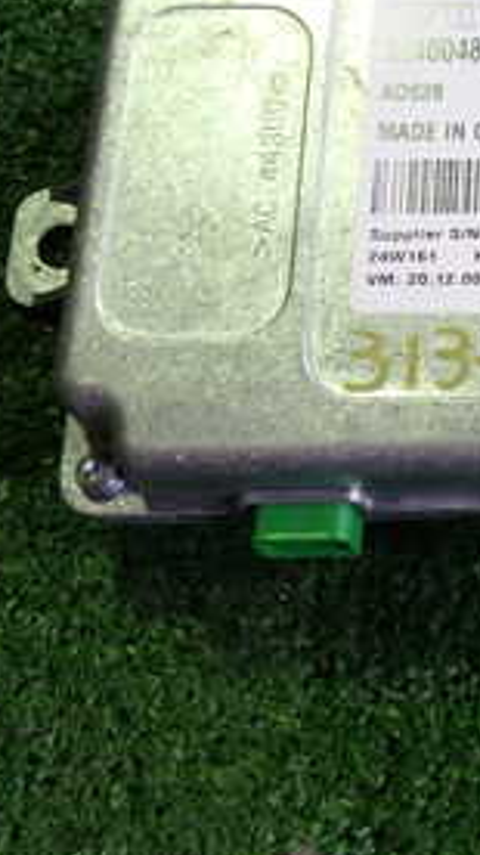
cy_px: 211
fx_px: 1608
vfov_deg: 29.3
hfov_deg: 15.6
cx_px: 734
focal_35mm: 71
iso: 200
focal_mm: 5.4
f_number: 2.3
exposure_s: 1/50
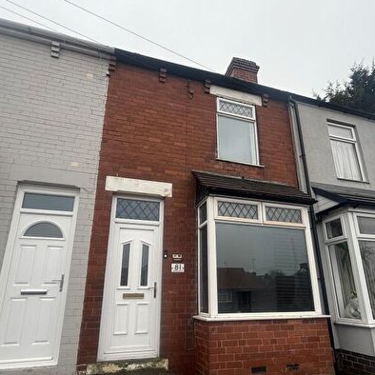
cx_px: 201
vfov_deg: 69.3
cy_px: 215
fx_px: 270
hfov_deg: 69.5
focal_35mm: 22
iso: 50
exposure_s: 1/136
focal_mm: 2.22
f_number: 2.2
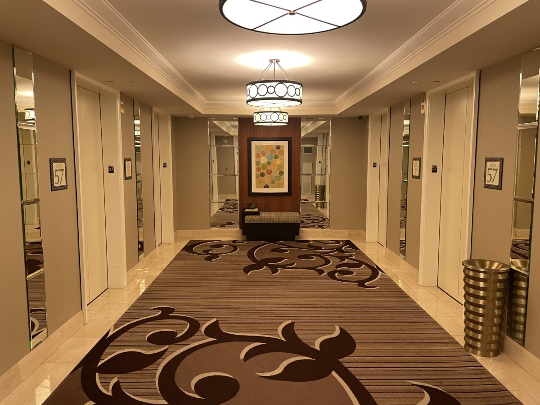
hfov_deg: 67.3
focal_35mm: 26
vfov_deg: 53.1
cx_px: 270
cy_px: 202
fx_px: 406
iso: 200
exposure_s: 1/60
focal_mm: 4.2
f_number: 1.6
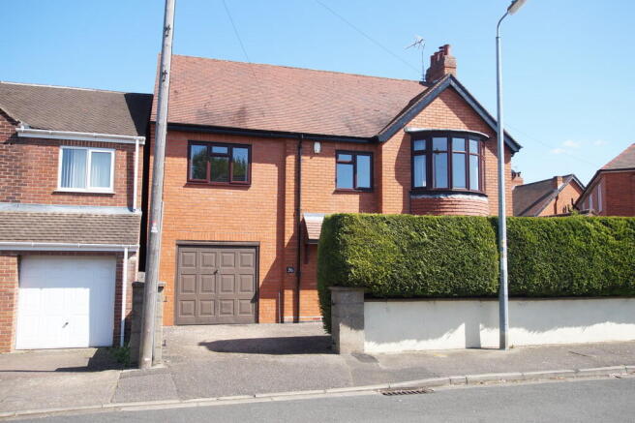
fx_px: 529
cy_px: 212
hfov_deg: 61.9
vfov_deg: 43.6
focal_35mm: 30
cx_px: 318
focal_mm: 20
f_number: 7.1
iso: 100
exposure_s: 1/125
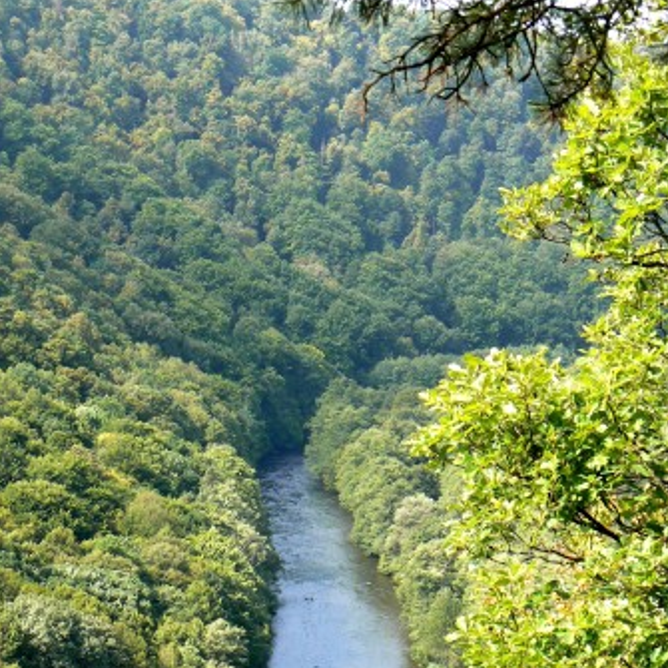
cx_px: 334
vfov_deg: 16.1
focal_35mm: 108
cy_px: 403
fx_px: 2358
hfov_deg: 16.1
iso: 80
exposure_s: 1/125
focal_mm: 15.2
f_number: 5.6
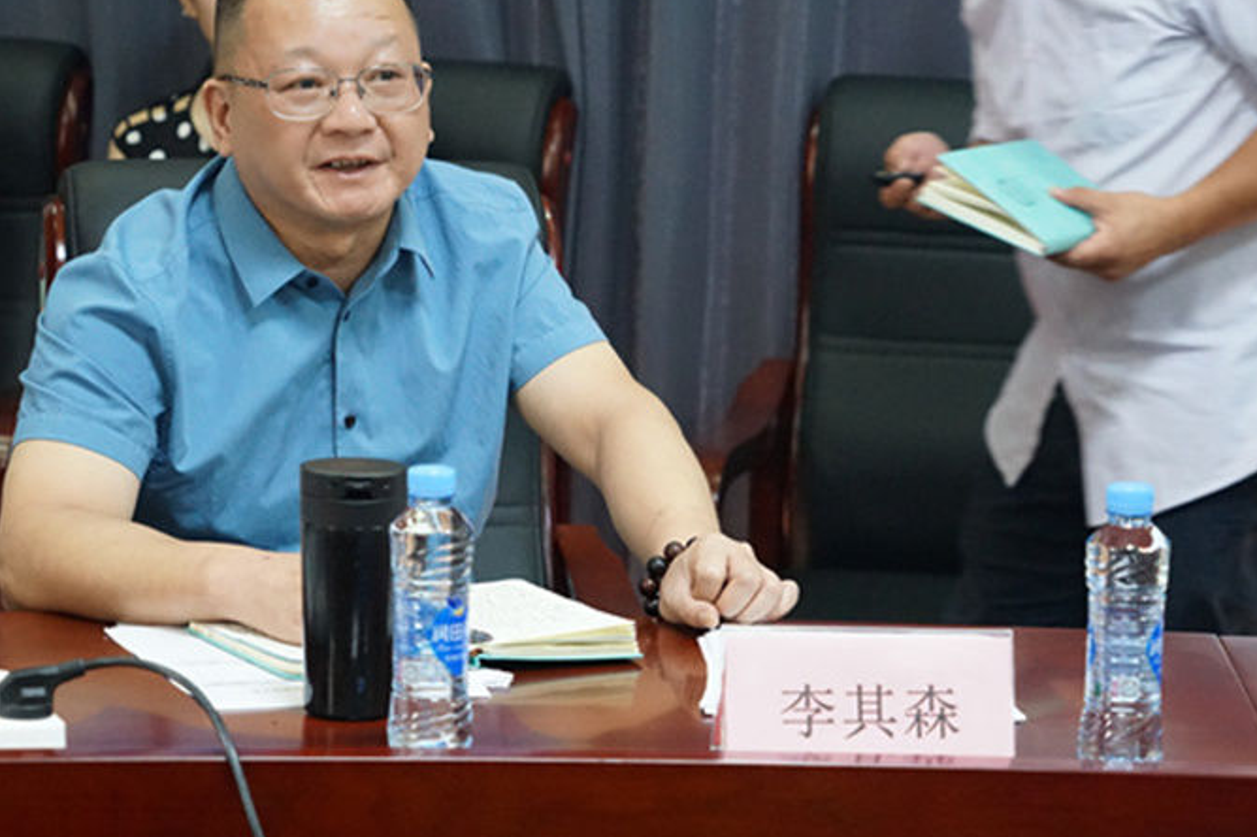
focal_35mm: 126
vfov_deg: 10.9
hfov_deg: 16.3
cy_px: 433
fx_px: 4397
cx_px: 571
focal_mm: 105
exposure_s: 1/50
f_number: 6.3
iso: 6400
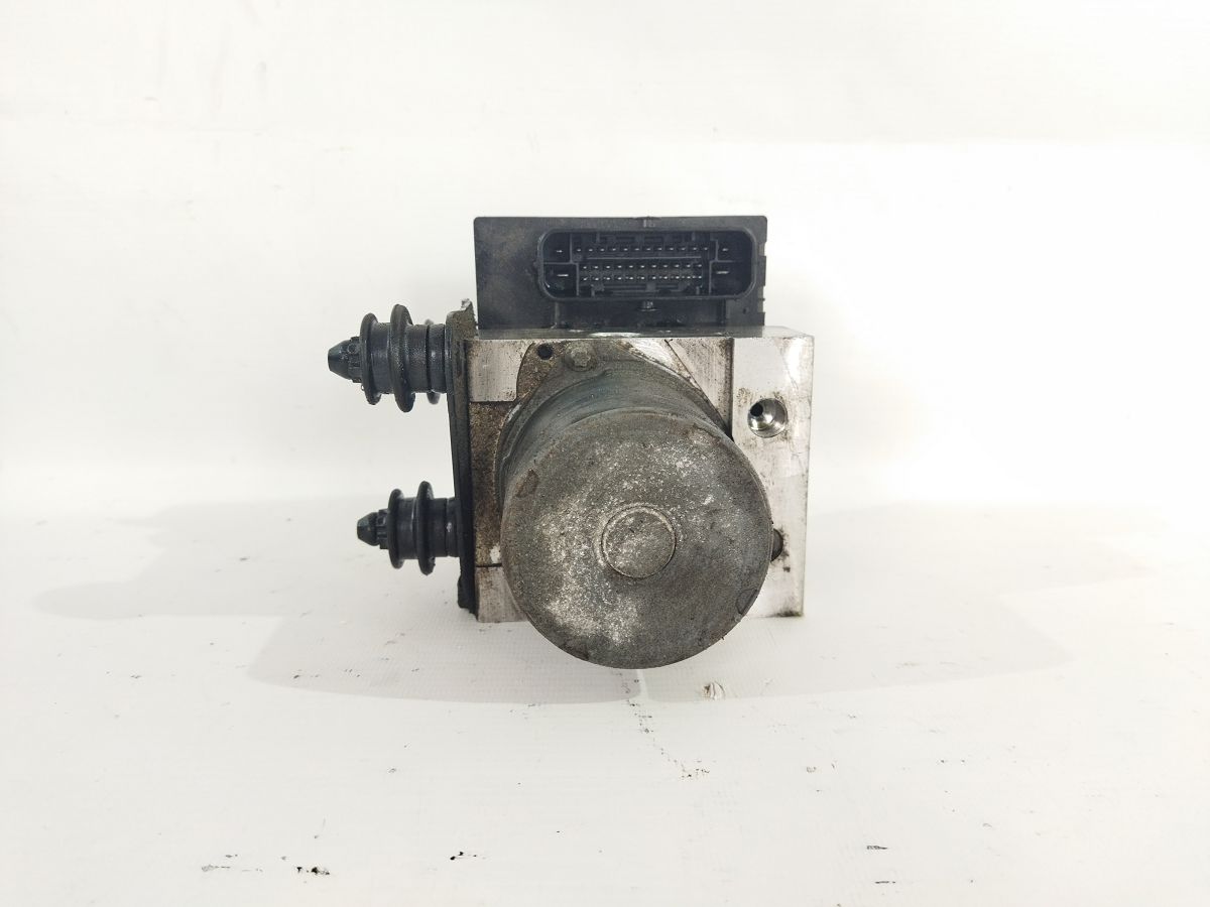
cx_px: 605
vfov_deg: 51.4
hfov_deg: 65.3
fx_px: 944
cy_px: 454
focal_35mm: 27
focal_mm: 4.71
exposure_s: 1/50
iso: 179
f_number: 1.79
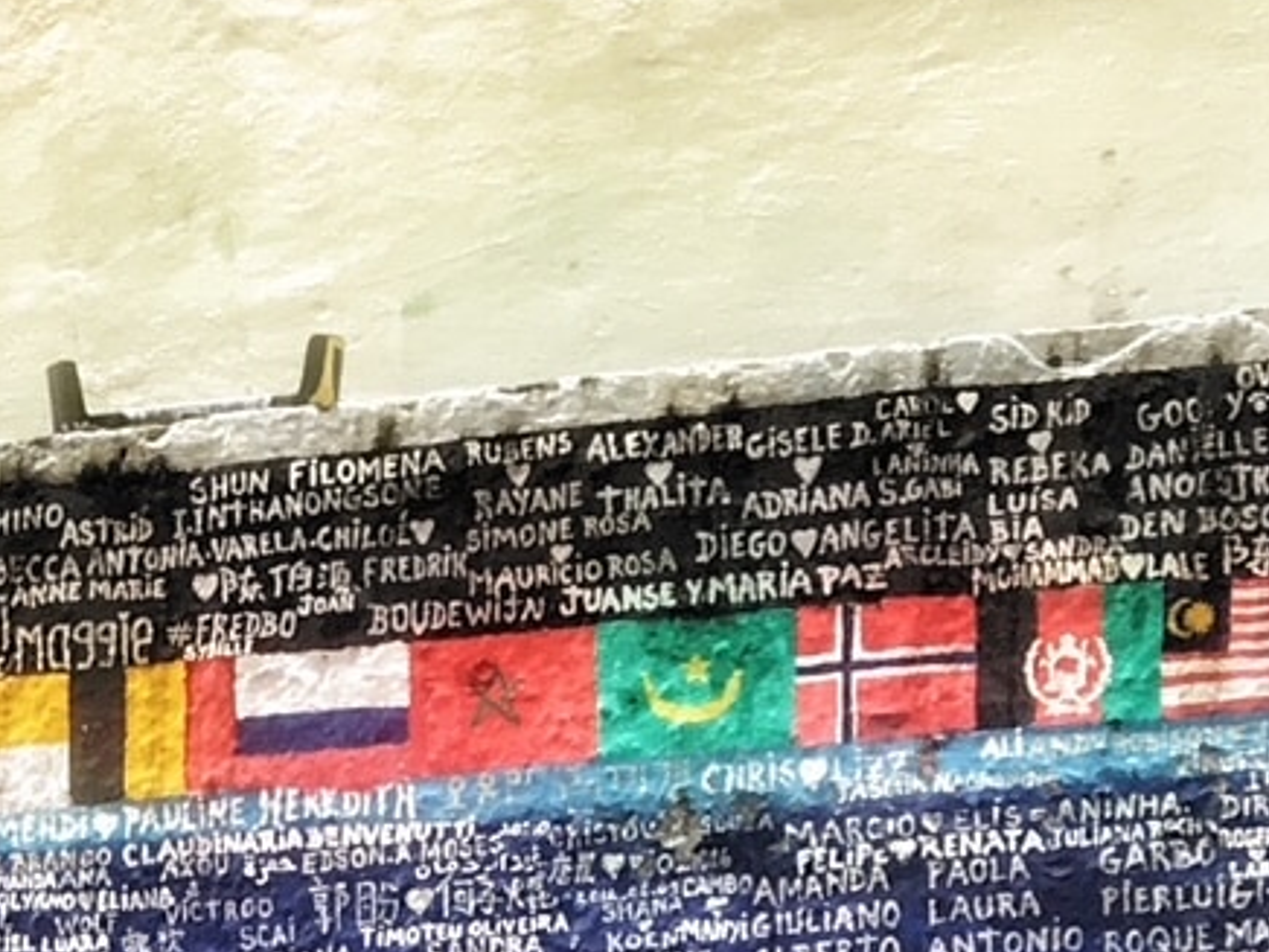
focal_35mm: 134
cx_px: -710
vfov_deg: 10.0
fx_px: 4912
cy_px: 2111
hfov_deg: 13.7
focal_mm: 4.15
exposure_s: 1/120
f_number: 2.2
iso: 40
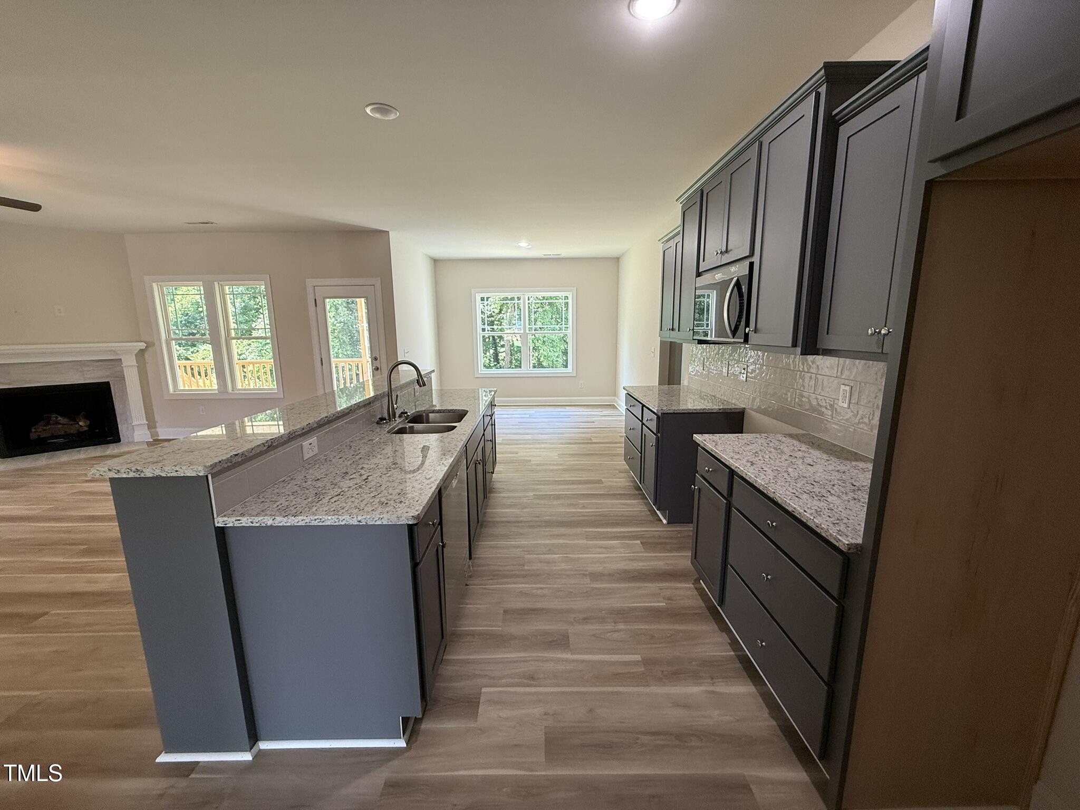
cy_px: 405
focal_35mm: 14
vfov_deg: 85.7
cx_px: 540
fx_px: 437
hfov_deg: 102.1
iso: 200
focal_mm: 2.22
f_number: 2.2
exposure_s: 1/120
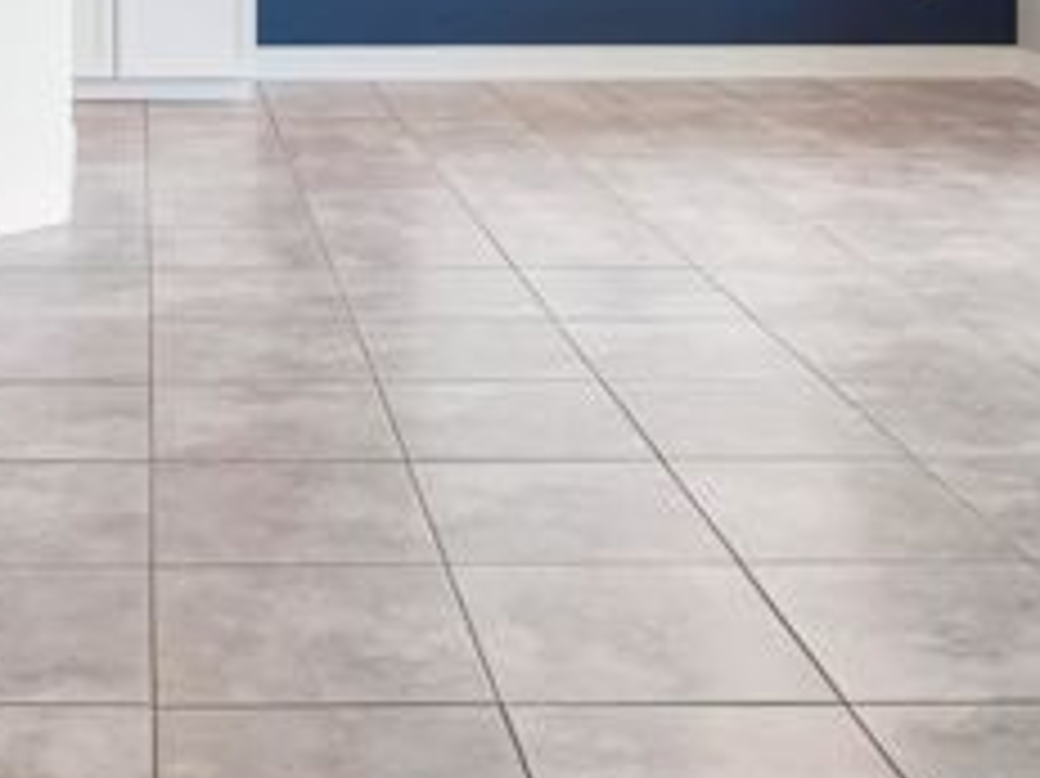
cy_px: -207
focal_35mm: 61
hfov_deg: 30.6
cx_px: 151
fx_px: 1832
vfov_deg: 21.8
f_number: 5.6
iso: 2500
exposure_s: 1/60
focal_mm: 10
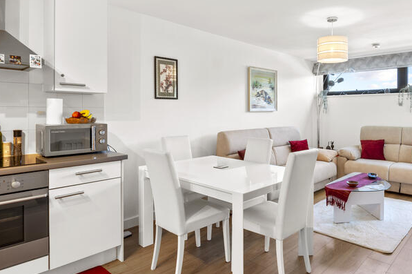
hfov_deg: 72.1
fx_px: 274
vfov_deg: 52.8
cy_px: 114
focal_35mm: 24
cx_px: 266
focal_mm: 14
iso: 200
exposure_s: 1
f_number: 16
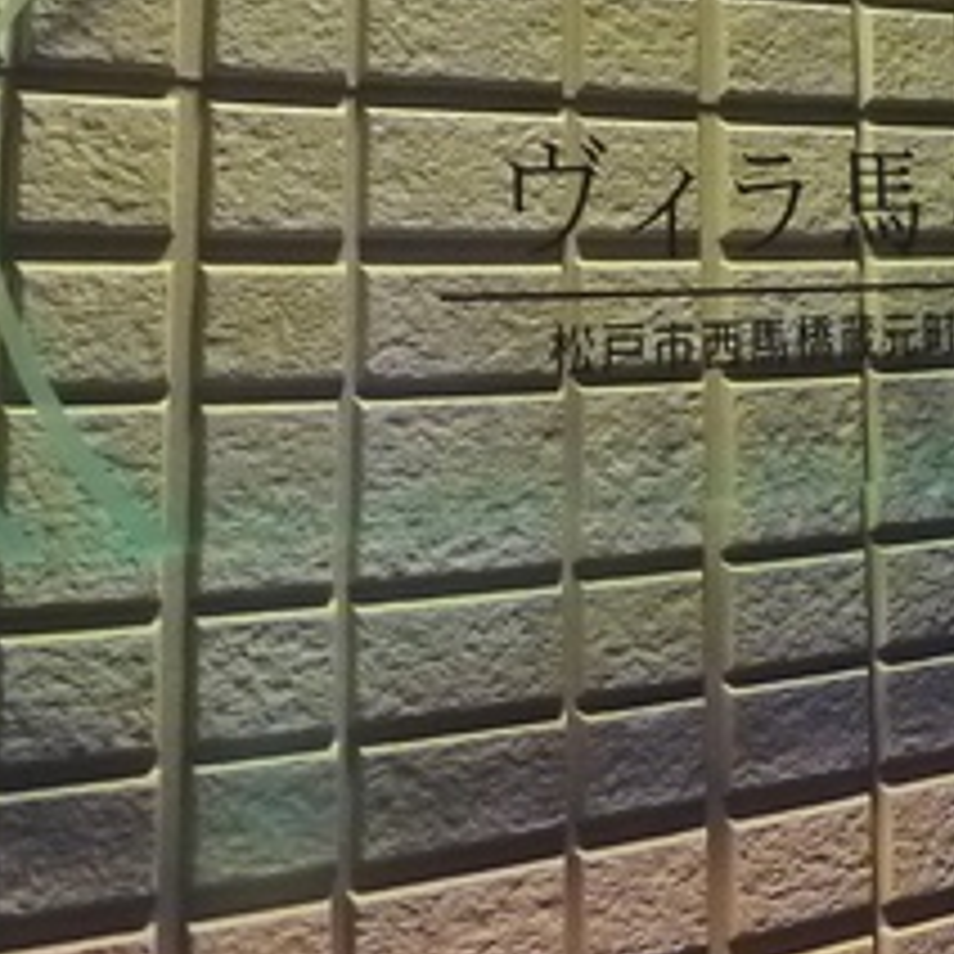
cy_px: -124
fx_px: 2183
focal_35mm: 70
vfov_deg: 23.0
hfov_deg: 24.7
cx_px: 446
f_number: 2
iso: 400
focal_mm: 5.1
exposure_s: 1/30
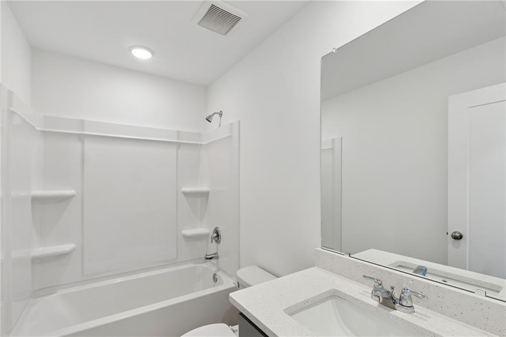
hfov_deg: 95.0
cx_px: 253
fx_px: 232
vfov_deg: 72.1
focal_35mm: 16
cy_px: 168
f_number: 8
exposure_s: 1/10
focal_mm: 11
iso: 100
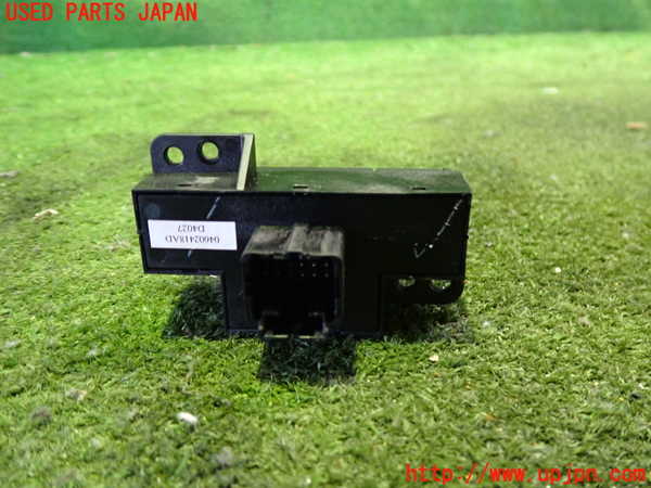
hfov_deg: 60.0
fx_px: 564
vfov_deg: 46.8
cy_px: 244
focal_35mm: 30
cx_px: 326
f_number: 2.3
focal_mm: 5.4
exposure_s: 1/15
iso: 800
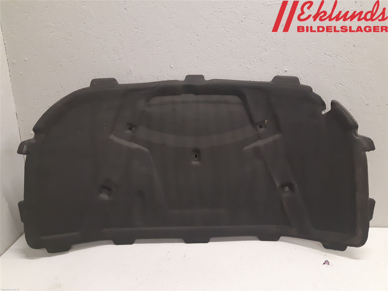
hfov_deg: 67.3
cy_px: 146
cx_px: 194
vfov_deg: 53.1
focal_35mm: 26
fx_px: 291
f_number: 1.7
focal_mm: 3.93
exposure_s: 1/50
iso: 320
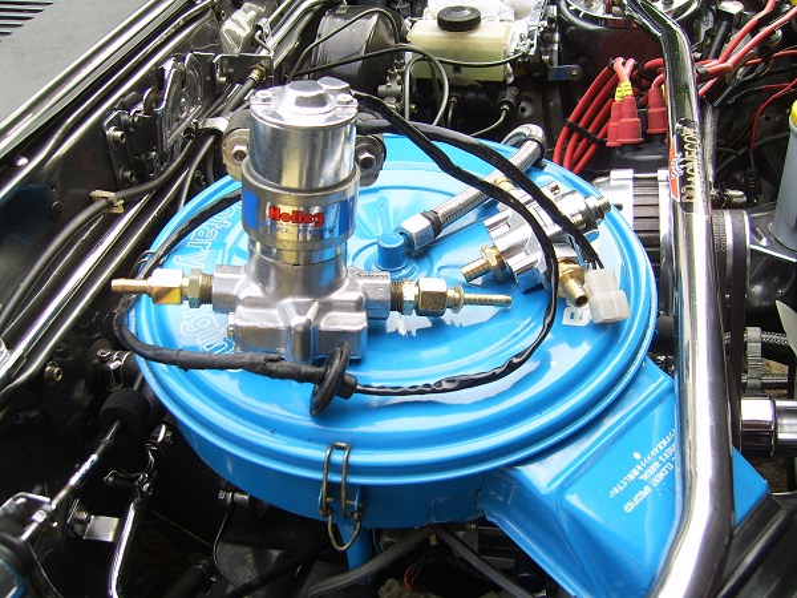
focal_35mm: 38
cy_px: 299
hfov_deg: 49.0
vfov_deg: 37.7
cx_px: 398
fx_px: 875
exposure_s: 1/80
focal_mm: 7.8
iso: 50
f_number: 3.2
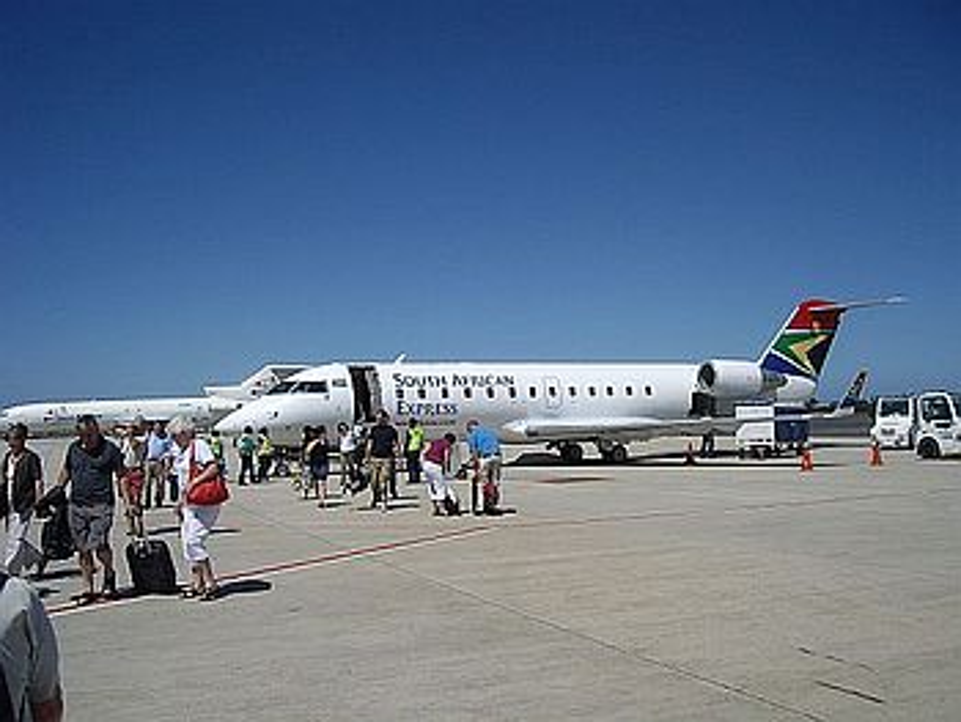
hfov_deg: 48.9
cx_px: 480
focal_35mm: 38
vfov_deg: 37.8
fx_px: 1056
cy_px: 361
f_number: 4.3
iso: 50
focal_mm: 6.2
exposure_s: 1/1000
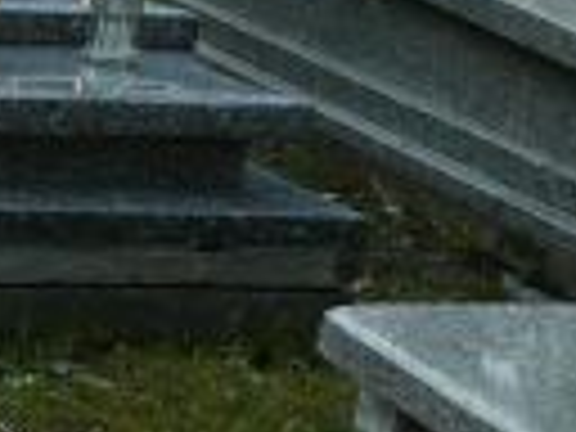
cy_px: 724
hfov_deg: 10.1
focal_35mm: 175
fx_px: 2912
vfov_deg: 8.2
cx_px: -720
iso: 100
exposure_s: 1/200
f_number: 4.5
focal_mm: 7.4
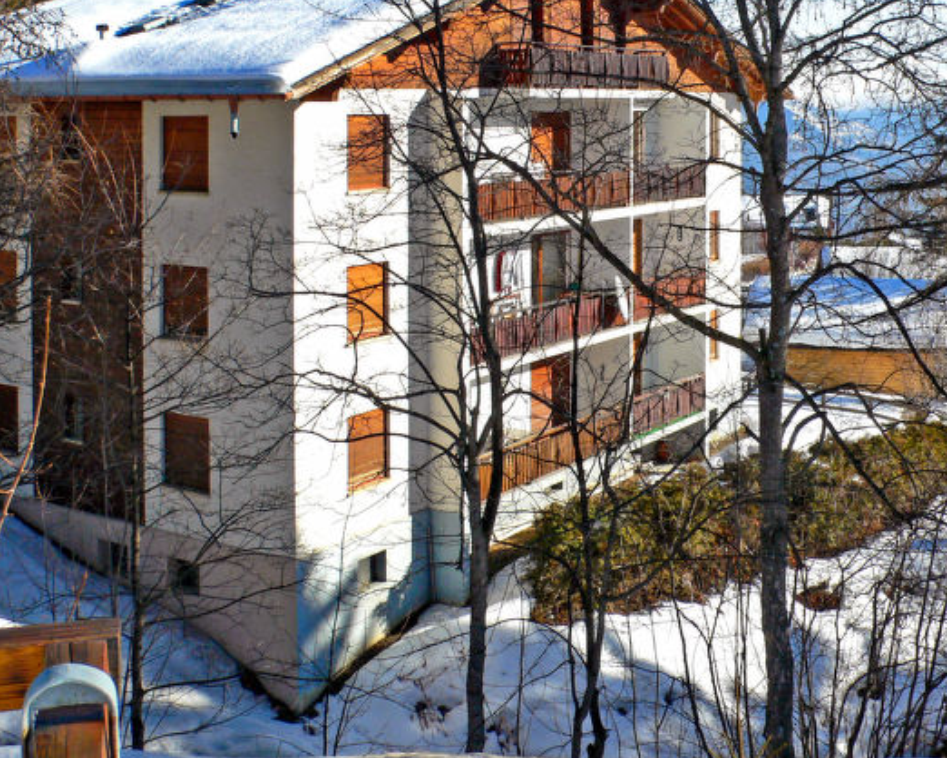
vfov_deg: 31.2
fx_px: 1346
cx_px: 534
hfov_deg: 38.7
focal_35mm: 48
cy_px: 258
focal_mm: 6.3
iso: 80
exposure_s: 1/500
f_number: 4
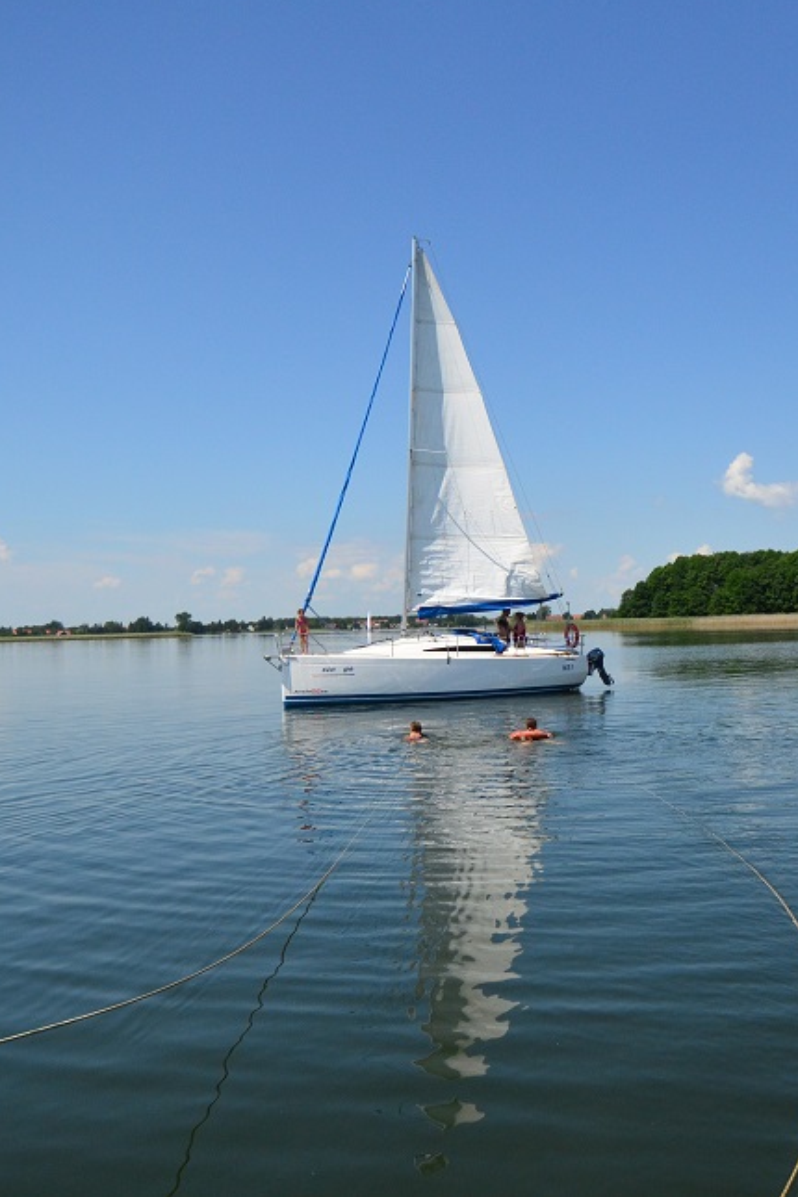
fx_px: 1156
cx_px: 643
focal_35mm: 35
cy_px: 589
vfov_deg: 54.7
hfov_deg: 36.7
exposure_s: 1/8000
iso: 800
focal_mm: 15
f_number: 5
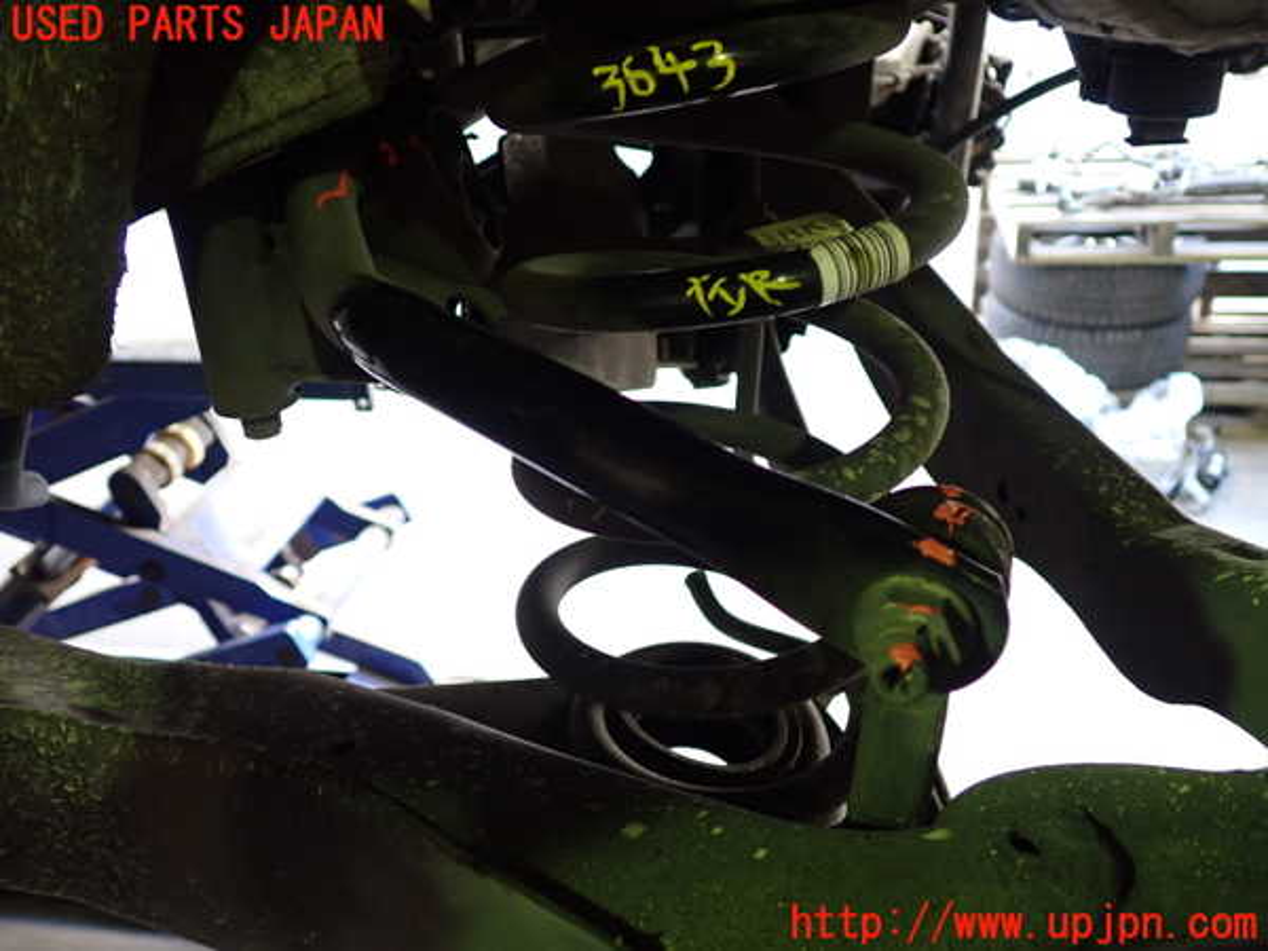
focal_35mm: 30
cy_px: 476
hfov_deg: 60.0
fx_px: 1099
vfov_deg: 46.8
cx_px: 634
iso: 400
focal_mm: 5.4
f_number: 2.3
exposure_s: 1/30
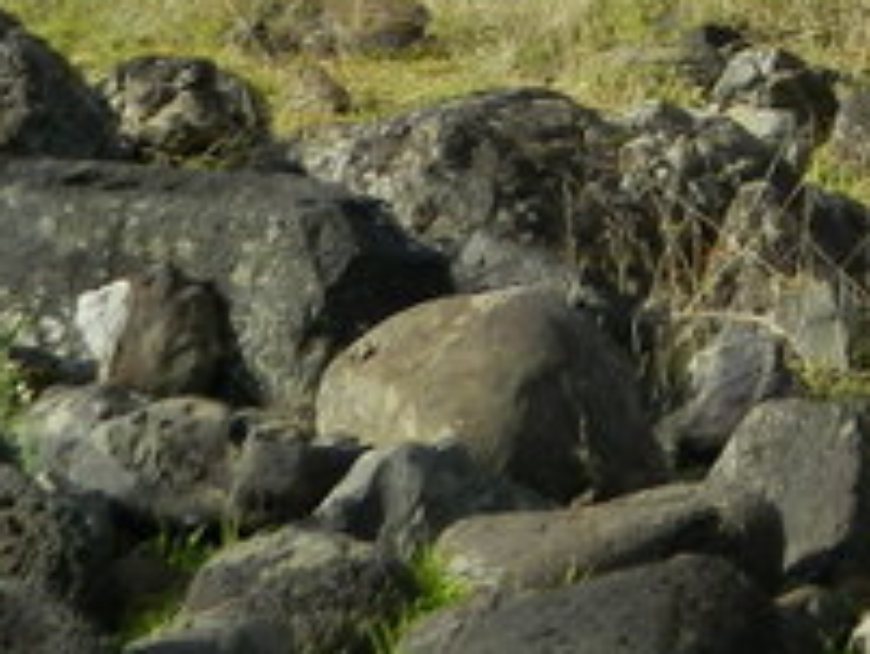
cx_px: 1891
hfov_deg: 7.8
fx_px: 6010
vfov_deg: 6.0
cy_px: -897
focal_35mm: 239
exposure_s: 1/800
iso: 80
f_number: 3.6
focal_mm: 8.4
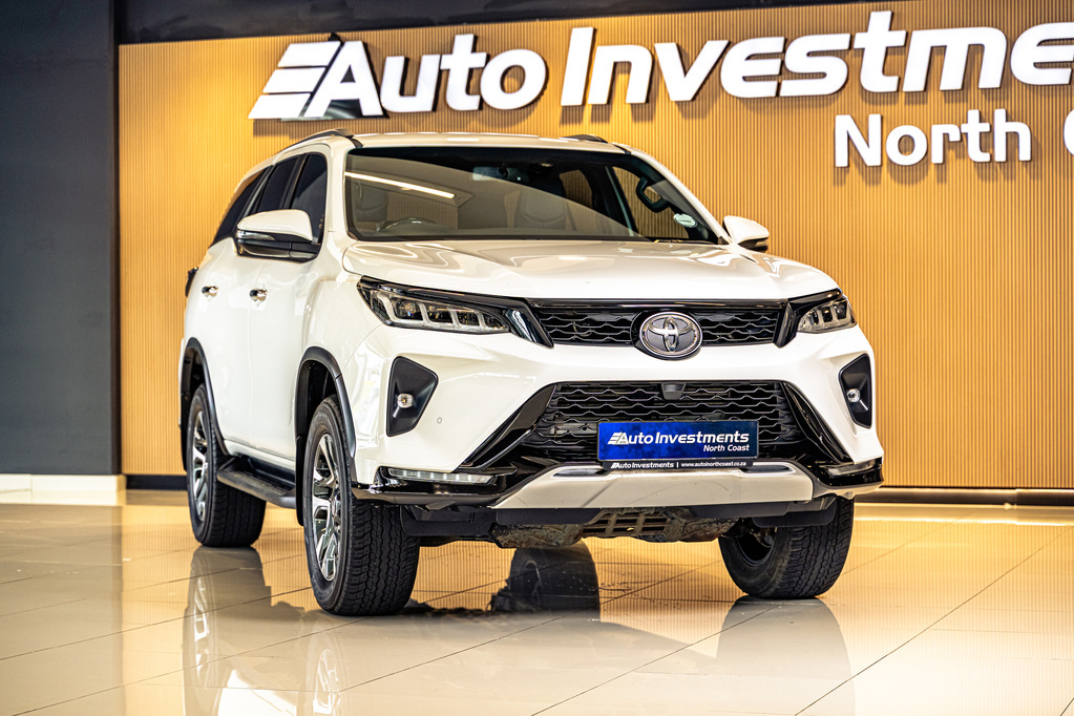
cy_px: 358
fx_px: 2237
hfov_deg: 27.0
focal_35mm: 75
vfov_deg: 18.2
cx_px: 537
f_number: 4
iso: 640
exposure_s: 1/160
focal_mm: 75
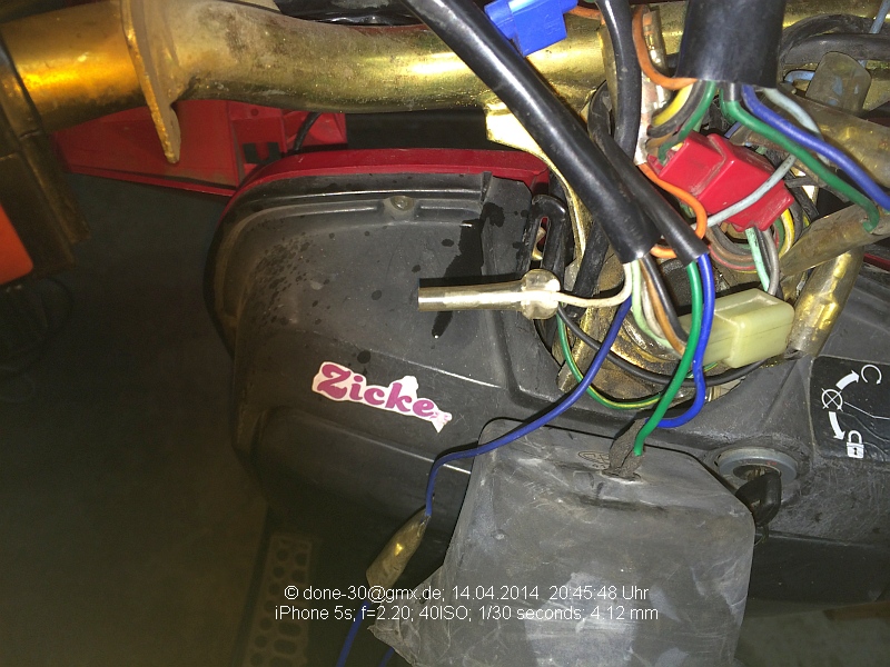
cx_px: 445
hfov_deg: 60.0
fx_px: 771
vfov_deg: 46.8
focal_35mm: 30
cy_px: 334
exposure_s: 1/30
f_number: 2.2
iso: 40
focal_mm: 4.12
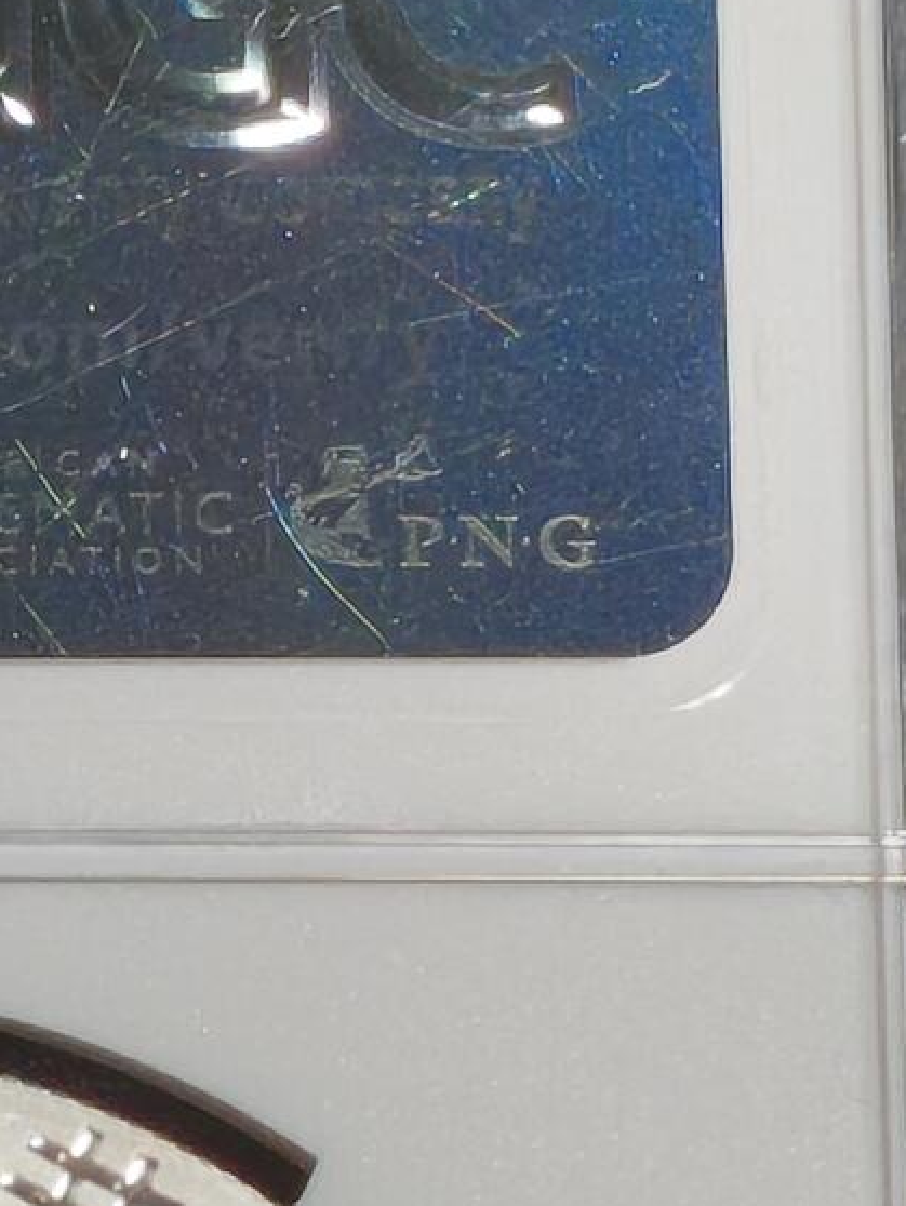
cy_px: 1364
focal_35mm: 345
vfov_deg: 5.7
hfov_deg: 4.3
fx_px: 12030
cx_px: -413
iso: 50
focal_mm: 4.94
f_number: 1.5
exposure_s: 1/1208
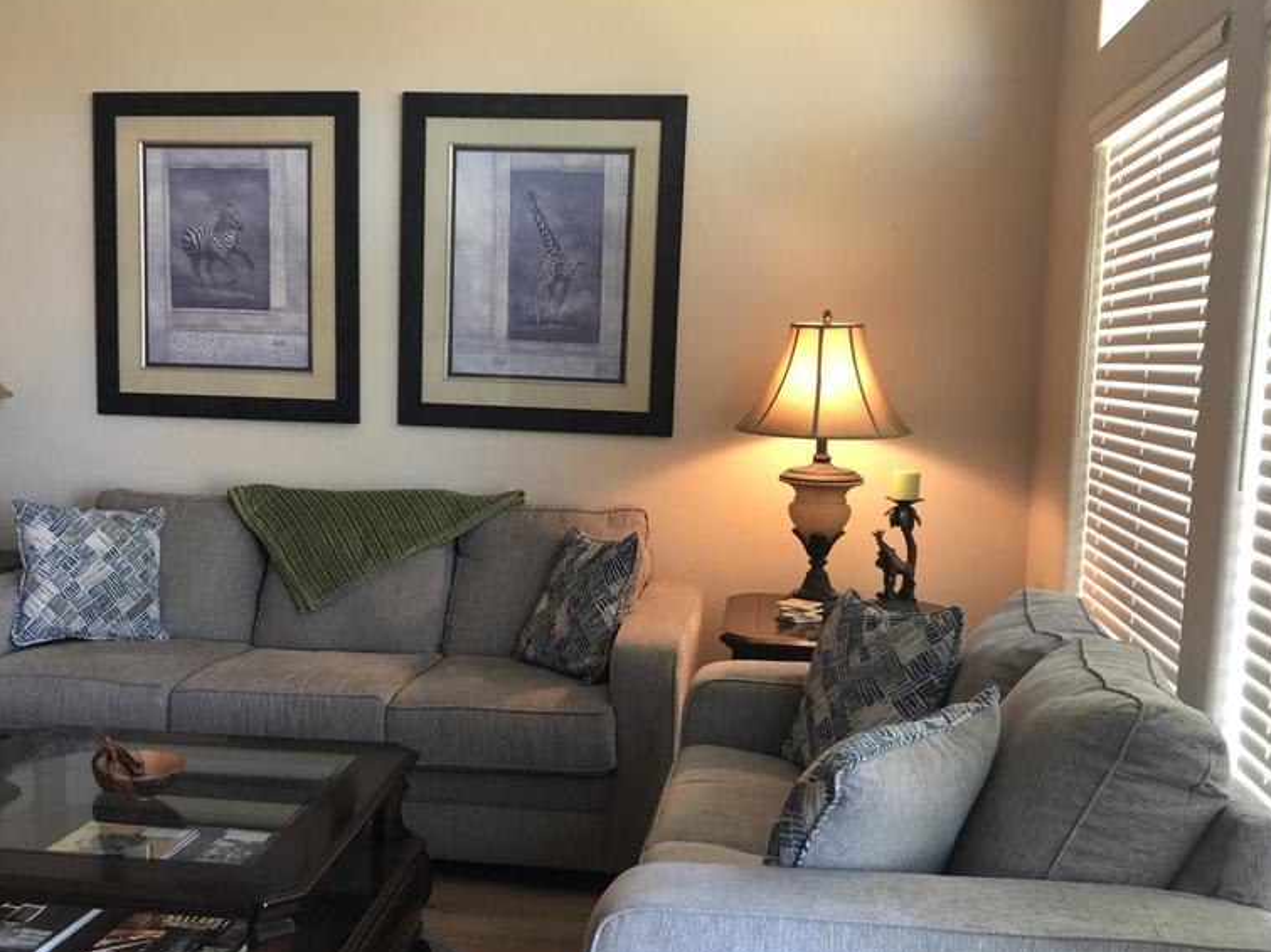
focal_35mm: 38
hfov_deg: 48.9
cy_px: 518
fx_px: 1395
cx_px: 564
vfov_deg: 37.7
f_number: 1.8
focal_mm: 3.99
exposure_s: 1/15
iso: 40
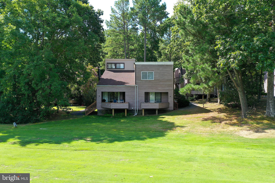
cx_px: 138
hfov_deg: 65.5
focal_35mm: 28
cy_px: 92
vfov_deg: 46.4
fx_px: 214
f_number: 4.5
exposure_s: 1/200
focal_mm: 10.26
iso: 100
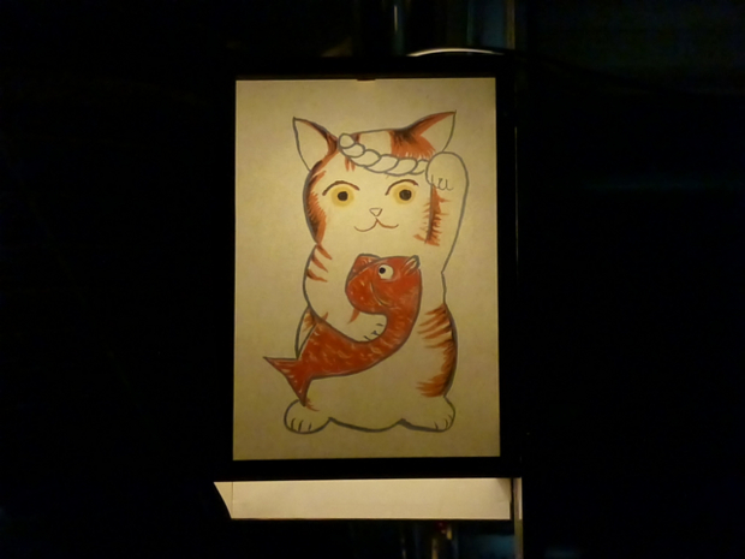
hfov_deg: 14.4
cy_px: 280
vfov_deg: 10.8
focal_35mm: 137
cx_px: 372
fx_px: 2948
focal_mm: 24.4
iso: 2500
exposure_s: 1/250
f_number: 5.4
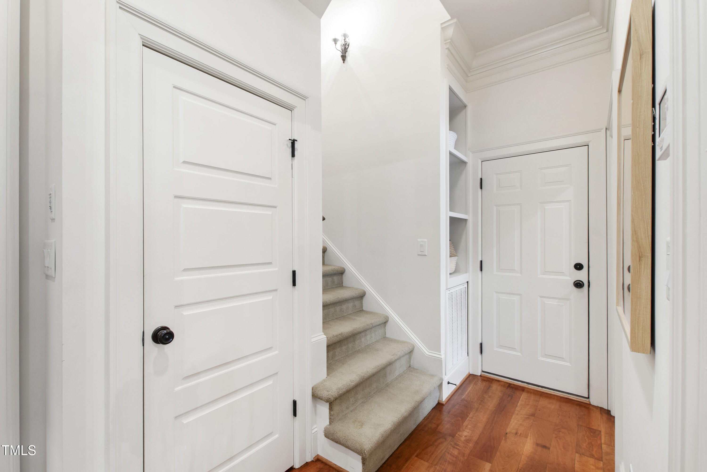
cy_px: 236
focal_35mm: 15
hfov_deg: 100.4
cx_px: 354
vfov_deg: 77.3
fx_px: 295
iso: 100
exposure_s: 1.3
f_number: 8
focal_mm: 10
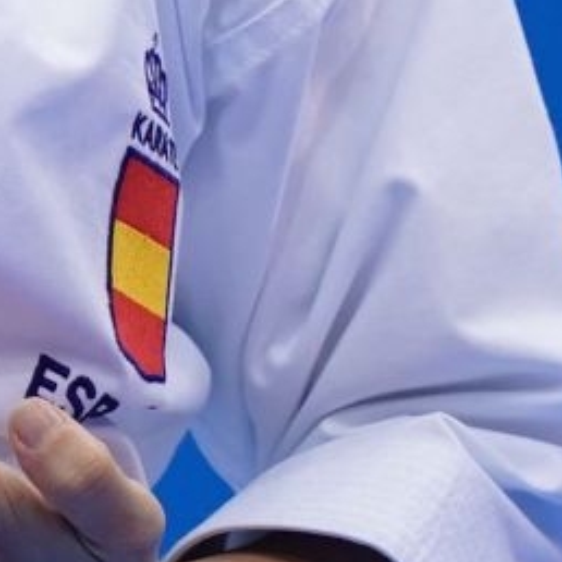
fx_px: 65262
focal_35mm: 3553
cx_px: -457
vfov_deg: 0.5
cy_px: -305
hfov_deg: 0.5
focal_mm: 400
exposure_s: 1/500
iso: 640
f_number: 2.8
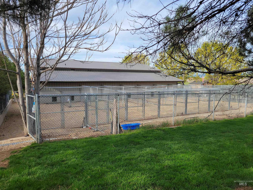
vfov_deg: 53.1
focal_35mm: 26
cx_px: 126
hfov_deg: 67.3
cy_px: 95
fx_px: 190
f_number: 1.8
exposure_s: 1/1084
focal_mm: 5.4
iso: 40
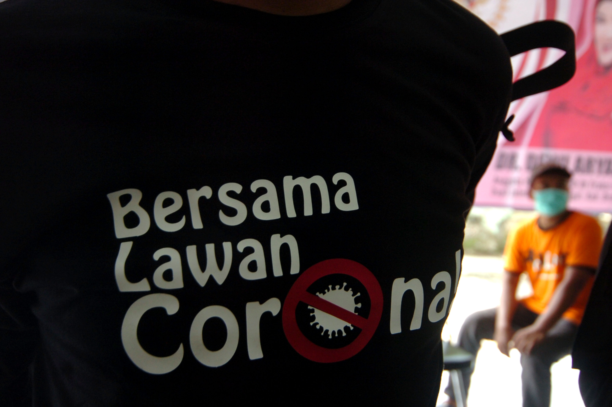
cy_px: 204
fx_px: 561
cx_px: 306
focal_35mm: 33
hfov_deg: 57.3
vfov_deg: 39.9
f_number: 4
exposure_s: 1/200
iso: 500
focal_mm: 22
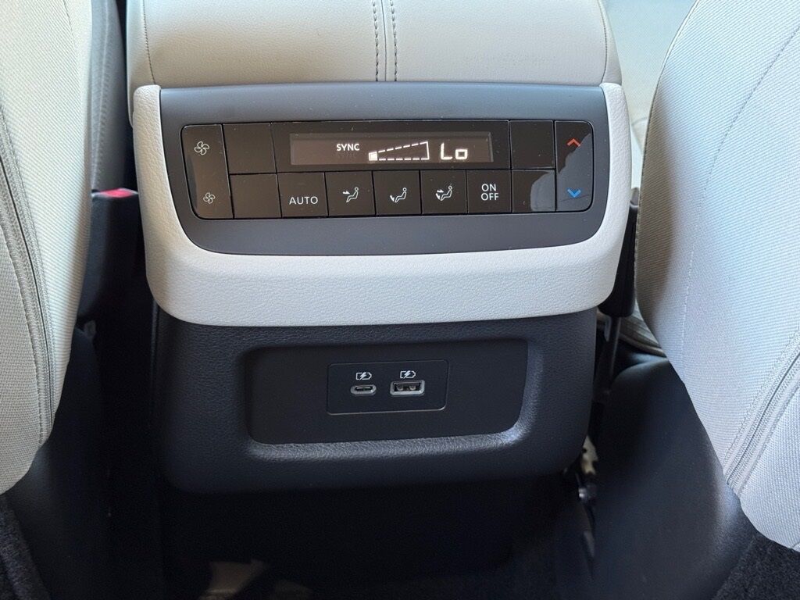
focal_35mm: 48
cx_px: 400
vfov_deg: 30.3
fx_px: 1109
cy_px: 300
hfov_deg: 39.7
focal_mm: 6.76
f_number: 1.78
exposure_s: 1/60
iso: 200
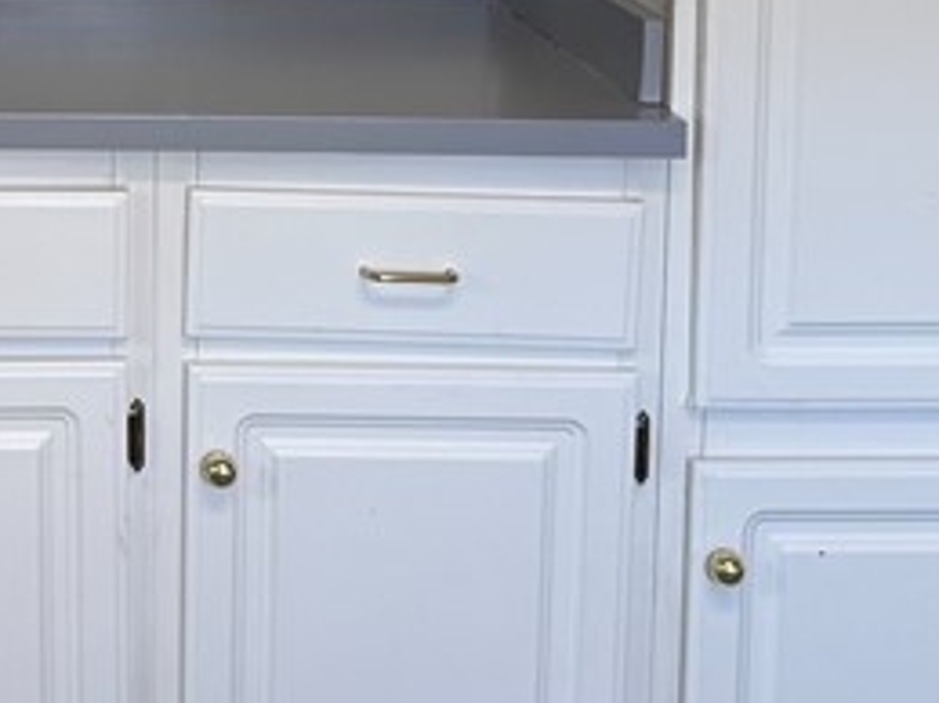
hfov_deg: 19.2
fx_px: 2576
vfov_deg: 15.0
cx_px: -254
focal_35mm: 95
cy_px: -130
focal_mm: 6.76
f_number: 1.78
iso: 125
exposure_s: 1/120
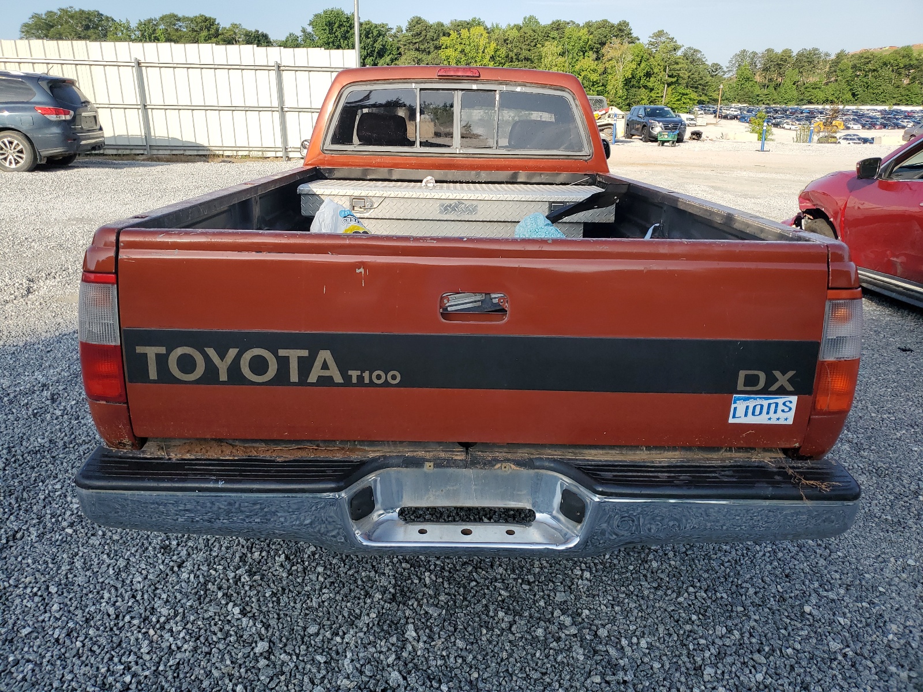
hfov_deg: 67.3
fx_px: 693
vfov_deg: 53.1
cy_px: 346
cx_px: 462
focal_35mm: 26
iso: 50
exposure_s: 1/2000
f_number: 1.5
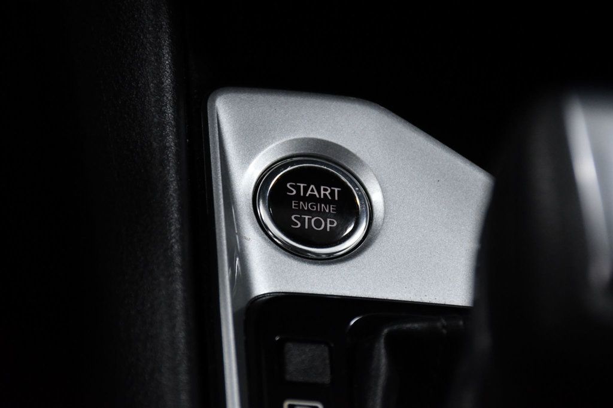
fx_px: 2298
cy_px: 204
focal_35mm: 135
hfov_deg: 15.2
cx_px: 306
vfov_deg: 10.2
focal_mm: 90
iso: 2500
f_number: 5.3
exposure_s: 1/500
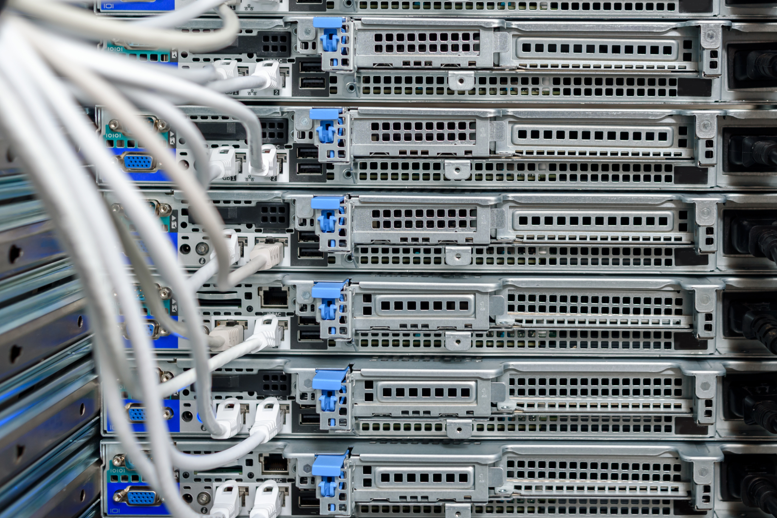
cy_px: 159
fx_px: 1058
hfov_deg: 39.9
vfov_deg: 27.3
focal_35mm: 49
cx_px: 511
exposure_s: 1/60
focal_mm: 35
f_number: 4.5
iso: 100
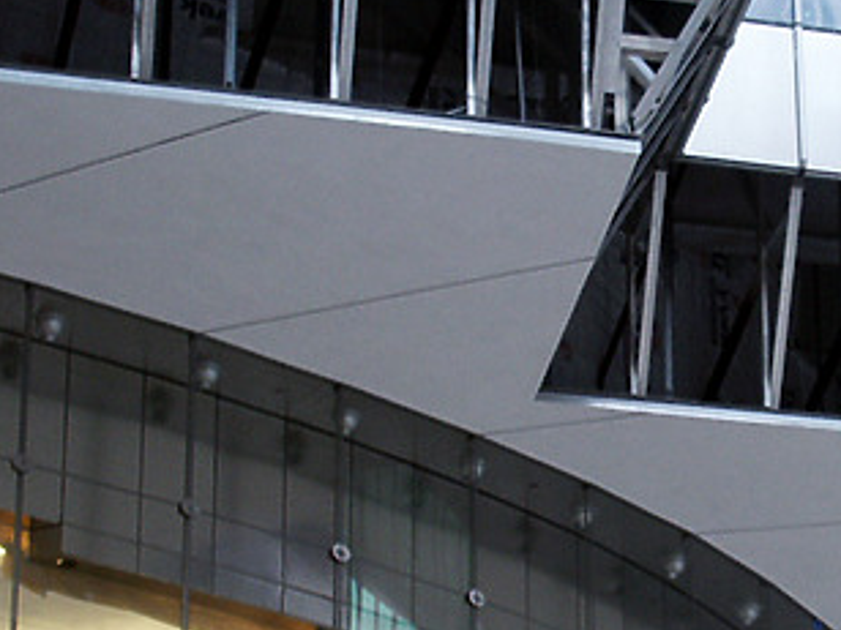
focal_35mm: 117
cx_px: 653
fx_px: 2843
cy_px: 468
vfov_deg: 12.6
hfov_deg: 16.7
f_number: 3
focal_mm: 8.41
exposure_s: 1/45
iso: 80
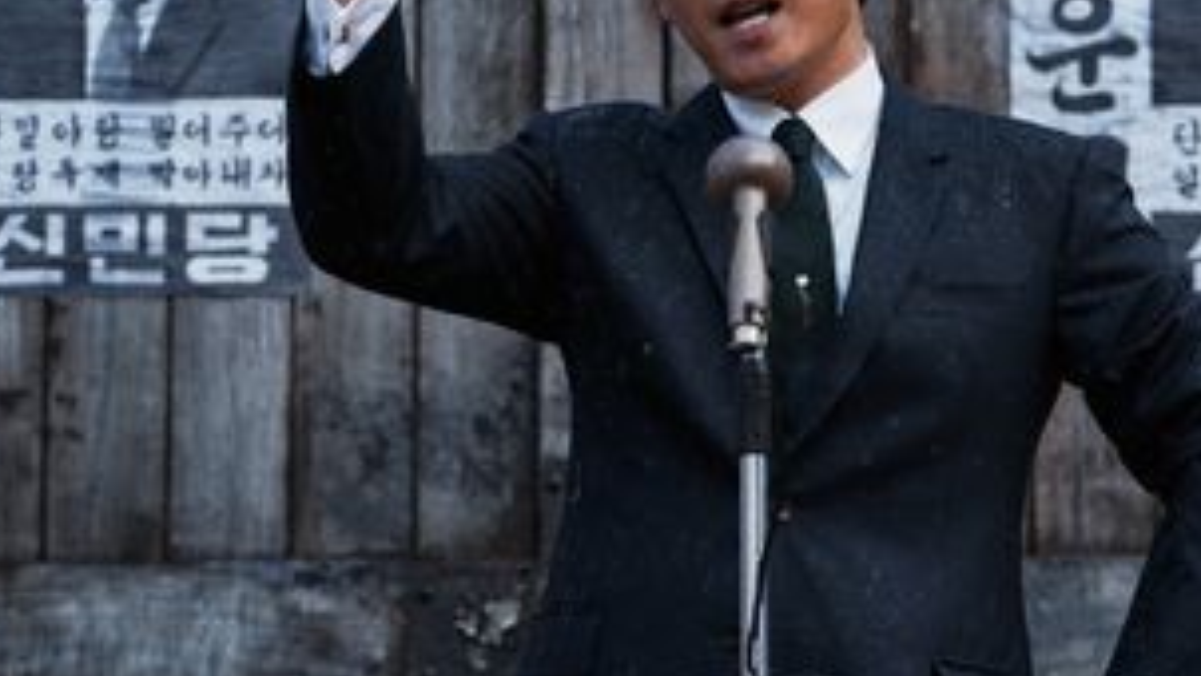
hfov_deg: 8.2
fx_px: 8377
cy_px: 155
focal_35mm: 263
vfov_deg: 4.6
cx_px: 736
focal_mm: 164
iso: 500
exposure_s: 1/800
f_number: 5.6
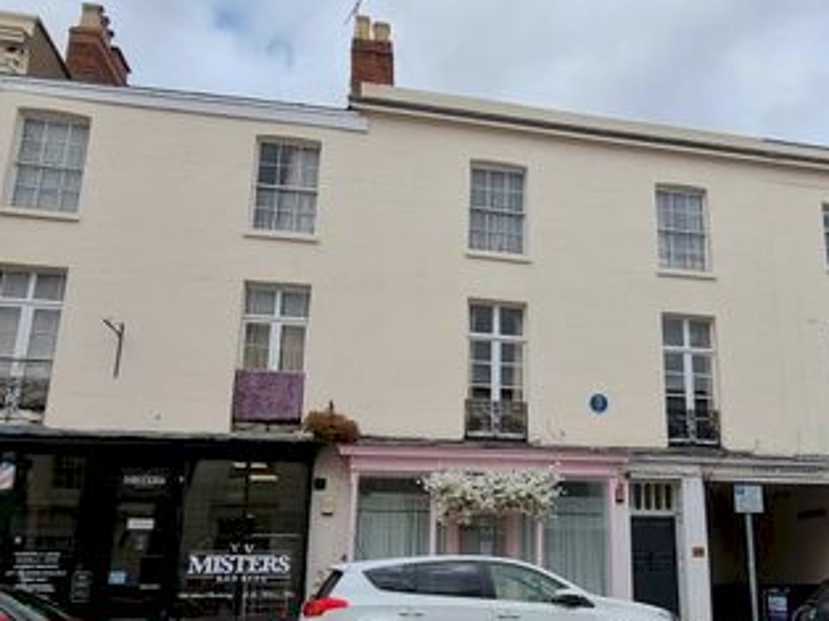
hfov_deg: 60.1
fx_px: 694
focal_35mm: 29
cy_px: 400
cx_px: 560
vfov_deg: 47.6
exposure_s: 1/1824
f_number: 2.2
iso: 50
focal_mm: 2.2
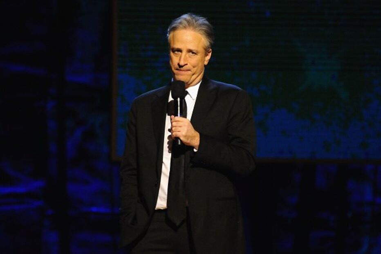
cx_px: 190
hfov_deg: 6.1
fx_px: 3597
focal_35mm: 340
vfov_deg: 4.0
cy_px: 127
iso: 12800
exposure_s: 1/400
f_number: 4.8
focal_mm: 340
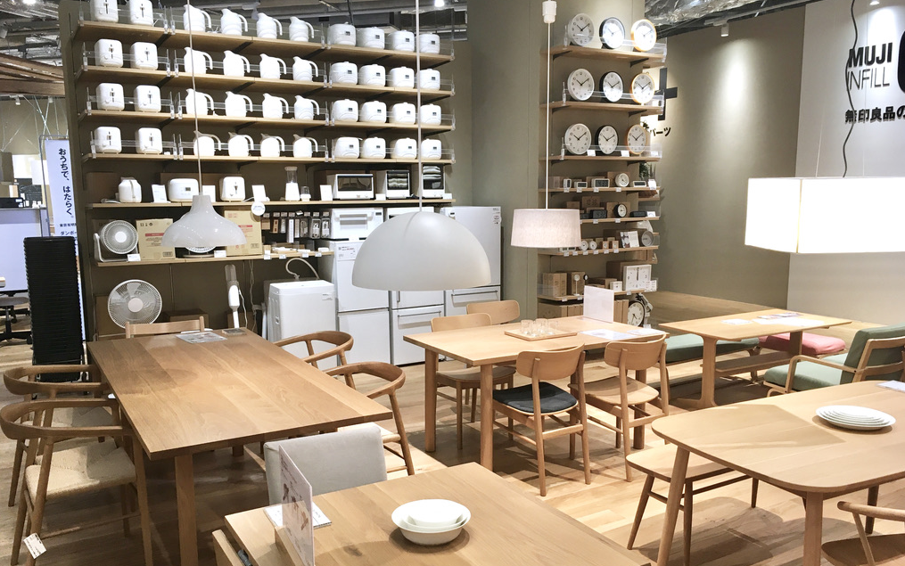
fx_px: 765
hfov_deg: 61.2
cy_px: 308
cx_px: 456
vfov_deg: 40.6
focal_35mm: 31
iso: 25
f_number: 2.2
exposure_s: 1/30
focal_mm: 4.15
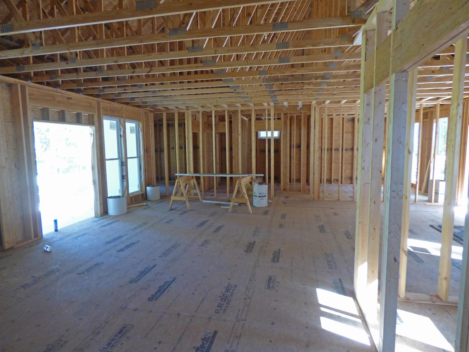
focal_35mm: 20
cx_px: 234
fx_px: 271
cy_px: 176
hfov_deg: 81.7
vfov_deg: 66.0
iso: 400
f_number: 2.8
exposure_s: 1/50
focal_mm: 3.58
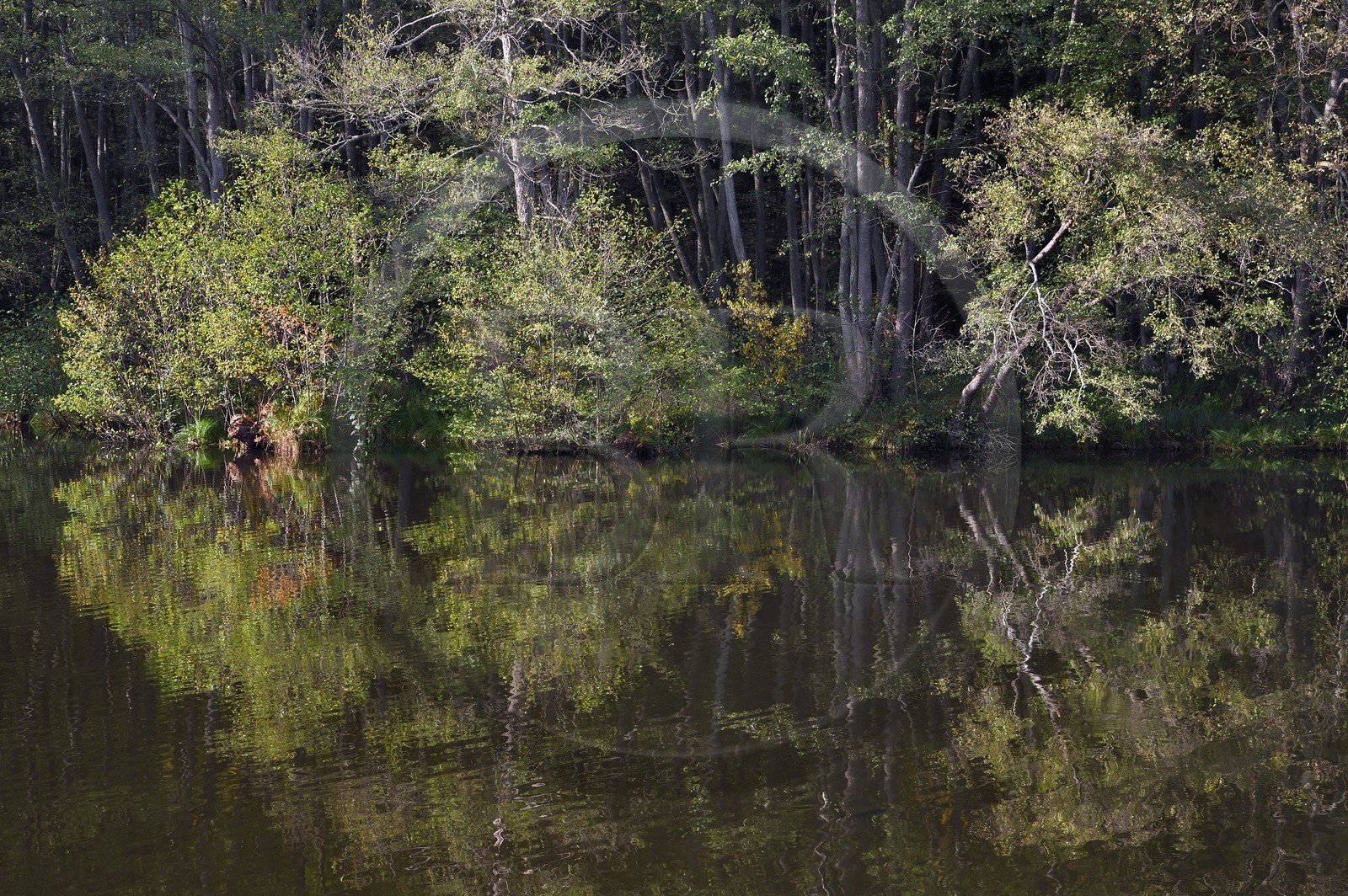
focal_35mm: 70
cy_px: 448
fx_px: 2619
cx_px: 674
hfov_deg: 28.9
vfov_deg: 19.4
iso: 200
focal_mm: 70
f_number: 8
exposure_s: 1/80
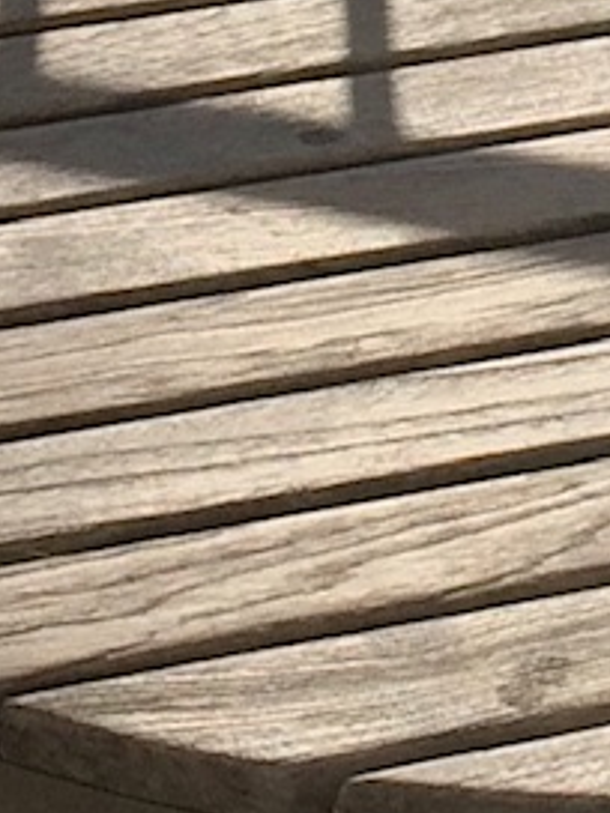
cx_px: 598
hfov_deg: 6.8
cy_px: -427
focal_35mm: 218
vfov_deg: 8.8
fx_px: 5122
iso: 40
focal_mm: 4.15
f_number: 2.2
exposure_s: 1/6849
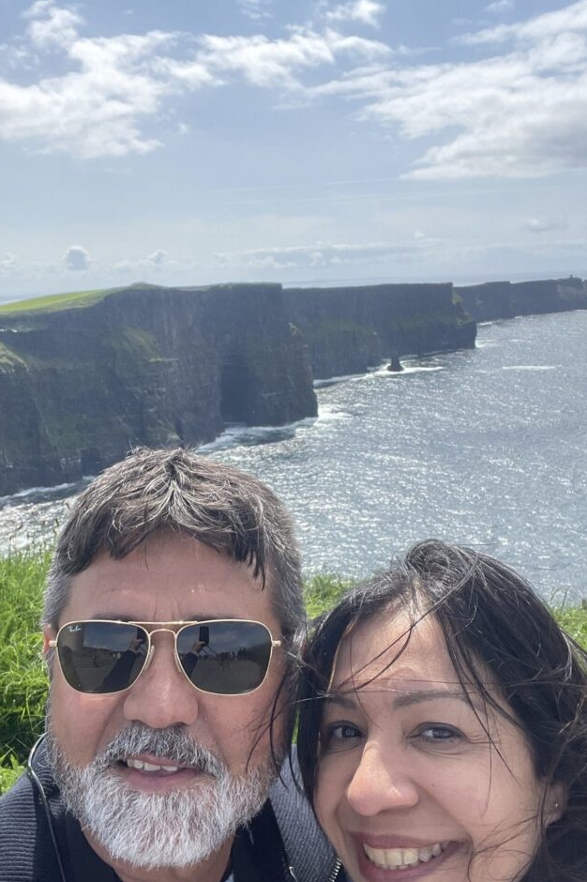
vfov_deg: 55.8
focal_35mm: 34
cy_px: 458
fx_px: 832
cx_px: 247
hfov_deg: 38.8
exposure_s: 1/505
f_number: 2.2
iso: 25
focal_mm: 2.71
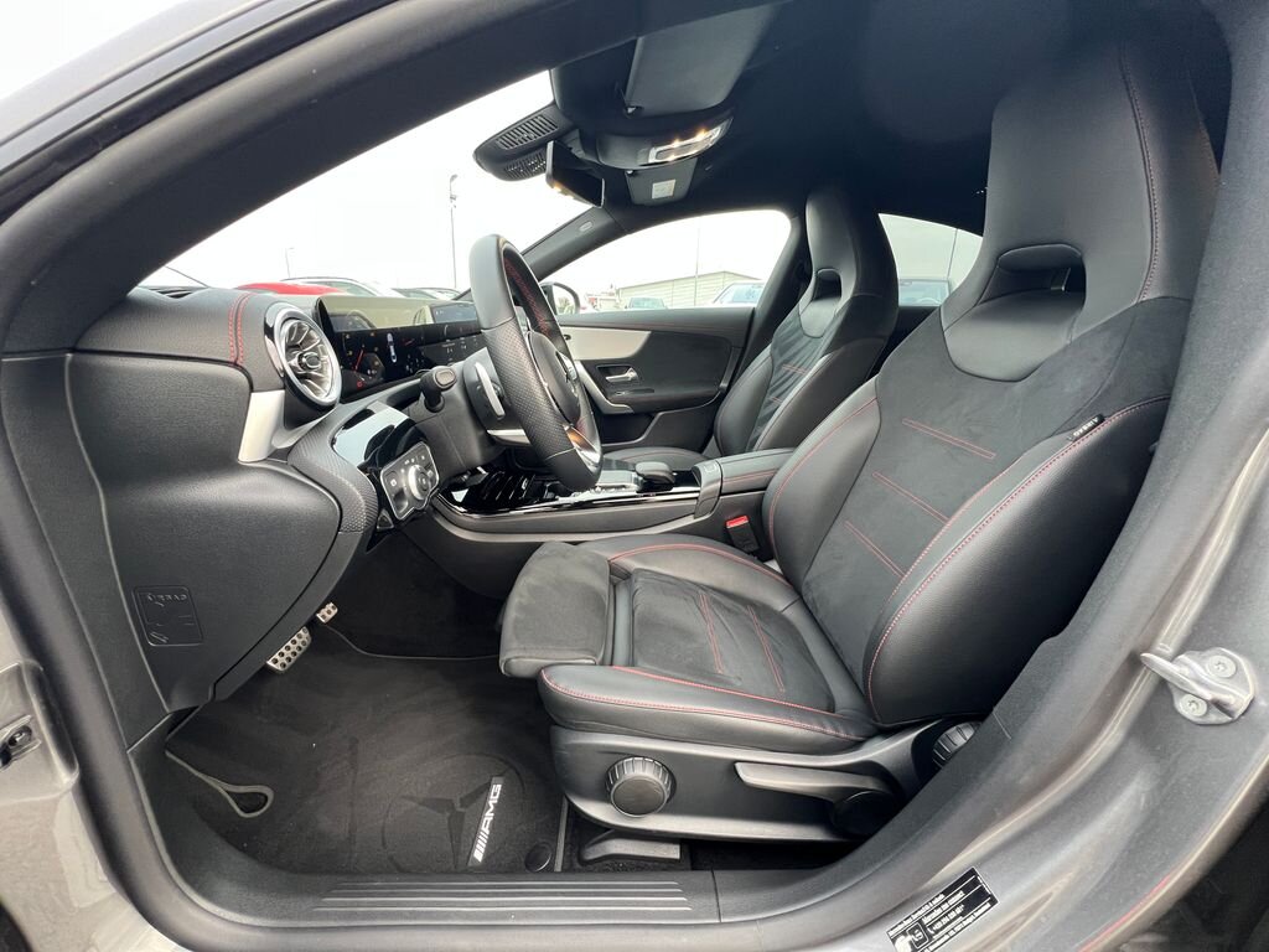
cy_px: 476
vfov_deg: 89.9
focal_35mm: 13
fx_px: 477
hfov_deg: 106.2
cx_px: 634
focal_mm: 1.57
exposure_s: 1/99
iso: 160
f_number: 1.8
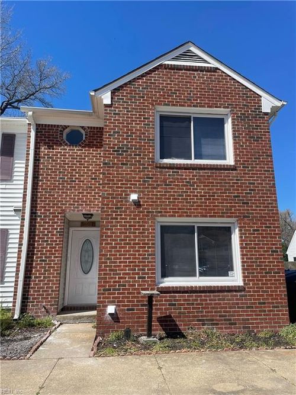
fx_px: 297
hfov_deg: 53.0
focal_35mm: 26
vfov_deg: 67.3
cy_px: 198
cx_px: 148
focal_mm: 4.2
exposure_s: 1/3125
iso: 32
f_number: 1.6
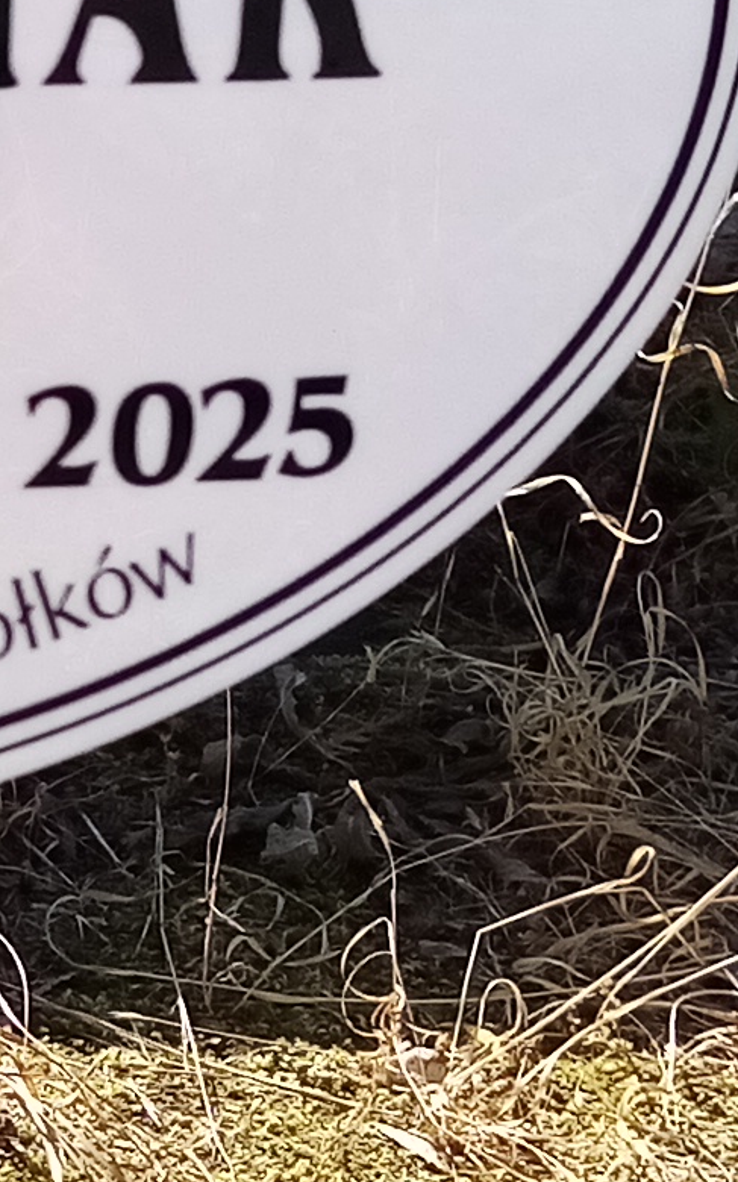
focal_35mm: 147
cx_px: -790
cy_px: 402
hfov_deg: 8.4
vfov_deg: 14.2
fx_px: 4734
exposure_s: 1/778
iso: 104
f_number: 1.8
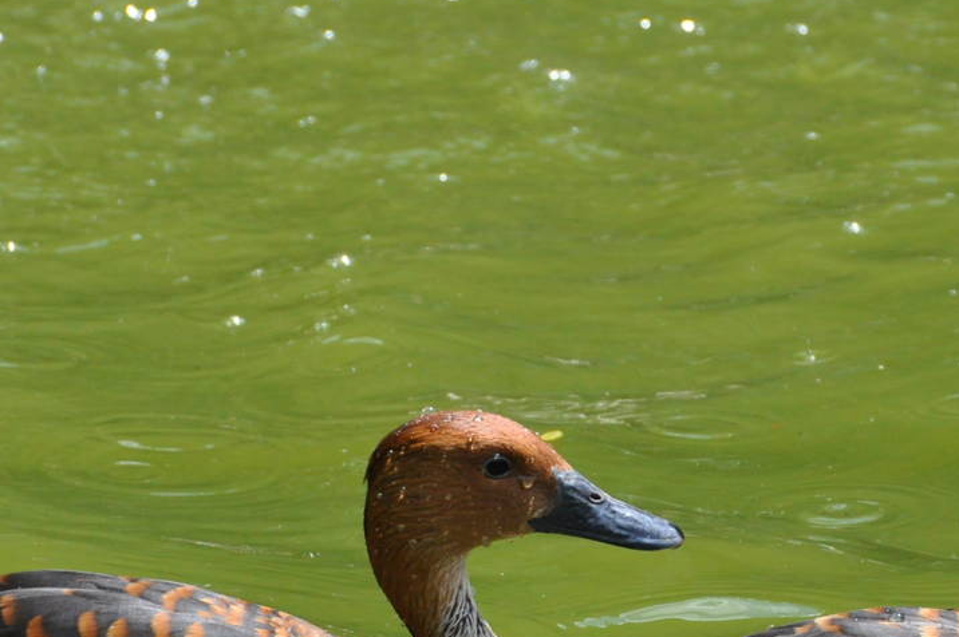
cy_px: 501
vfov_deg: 1.4
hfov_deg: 2.1
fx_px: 26747
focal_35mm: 1005
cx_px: 686
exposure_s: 1/1250
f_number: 9
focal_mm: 300
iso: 1000
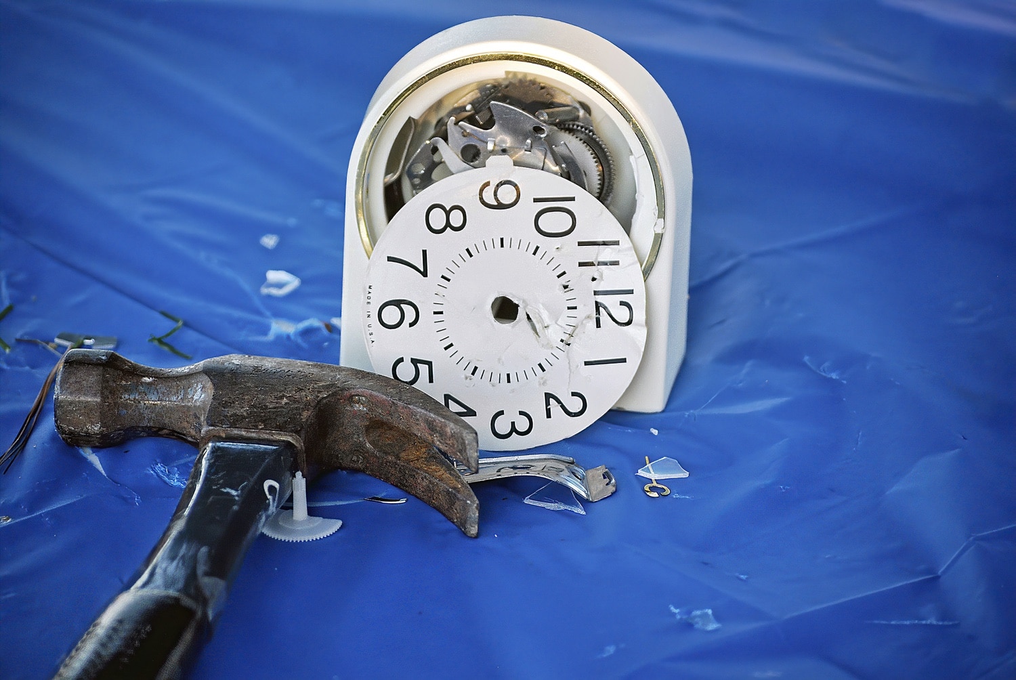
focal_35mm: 123
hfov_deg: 16.6
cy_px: 340
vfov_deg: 11.2
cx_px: 508
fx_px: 3475
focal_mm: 82
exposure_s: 1/60
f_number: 4.5
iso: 400
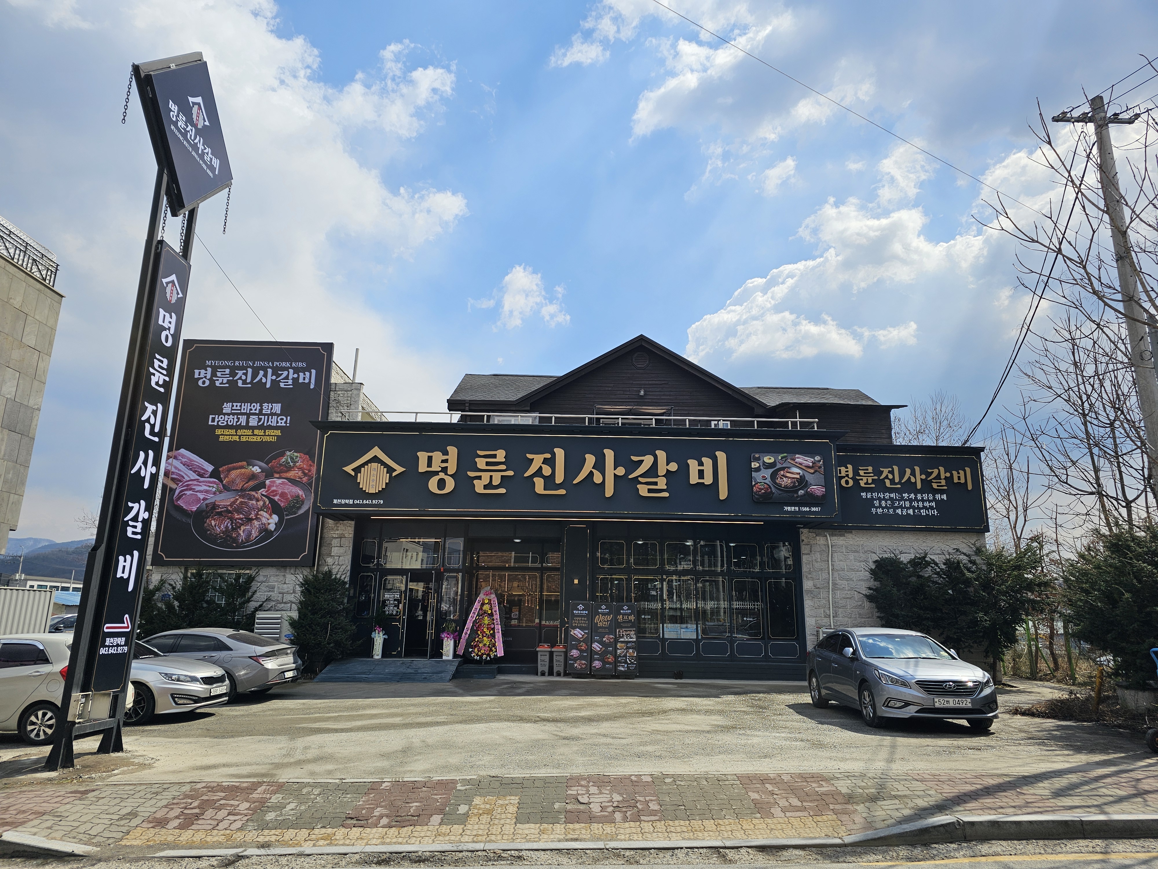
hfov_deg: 73.9
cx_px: 579
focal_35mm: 23
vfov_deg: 58.9
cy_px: 434
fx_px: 769
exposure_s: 1/1336
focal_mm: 6.3
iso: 10
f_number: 1.7
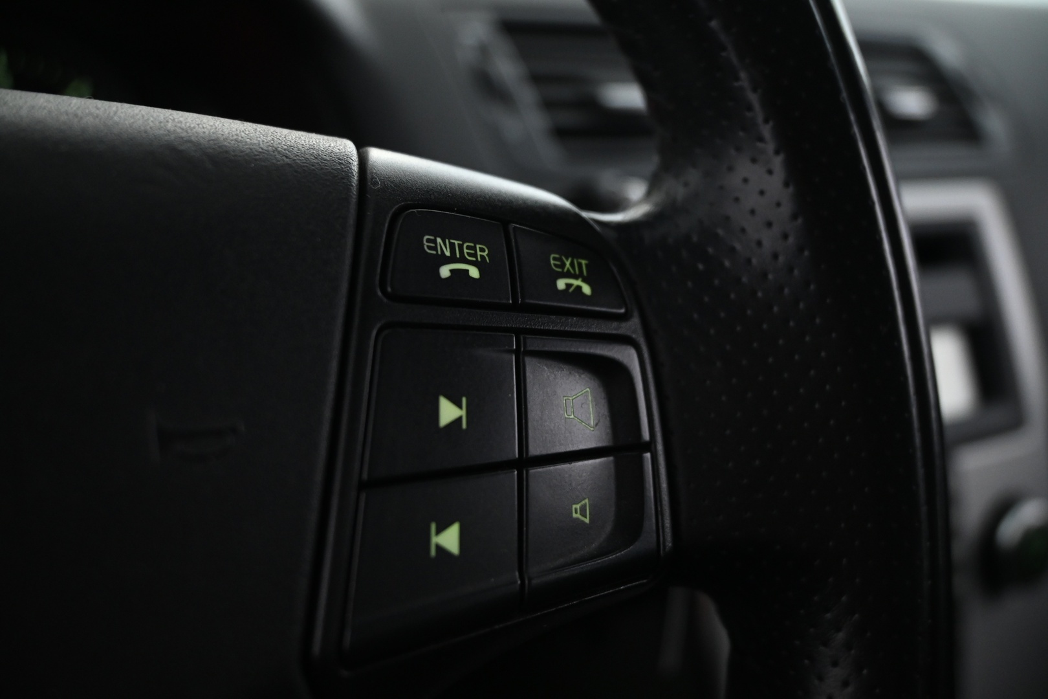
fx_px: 939
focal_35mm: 32
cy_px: 350
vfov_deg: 40.8
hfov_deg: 58.3
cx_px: 524
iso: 1600
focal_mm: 21.5
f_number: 4
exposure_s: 1/15
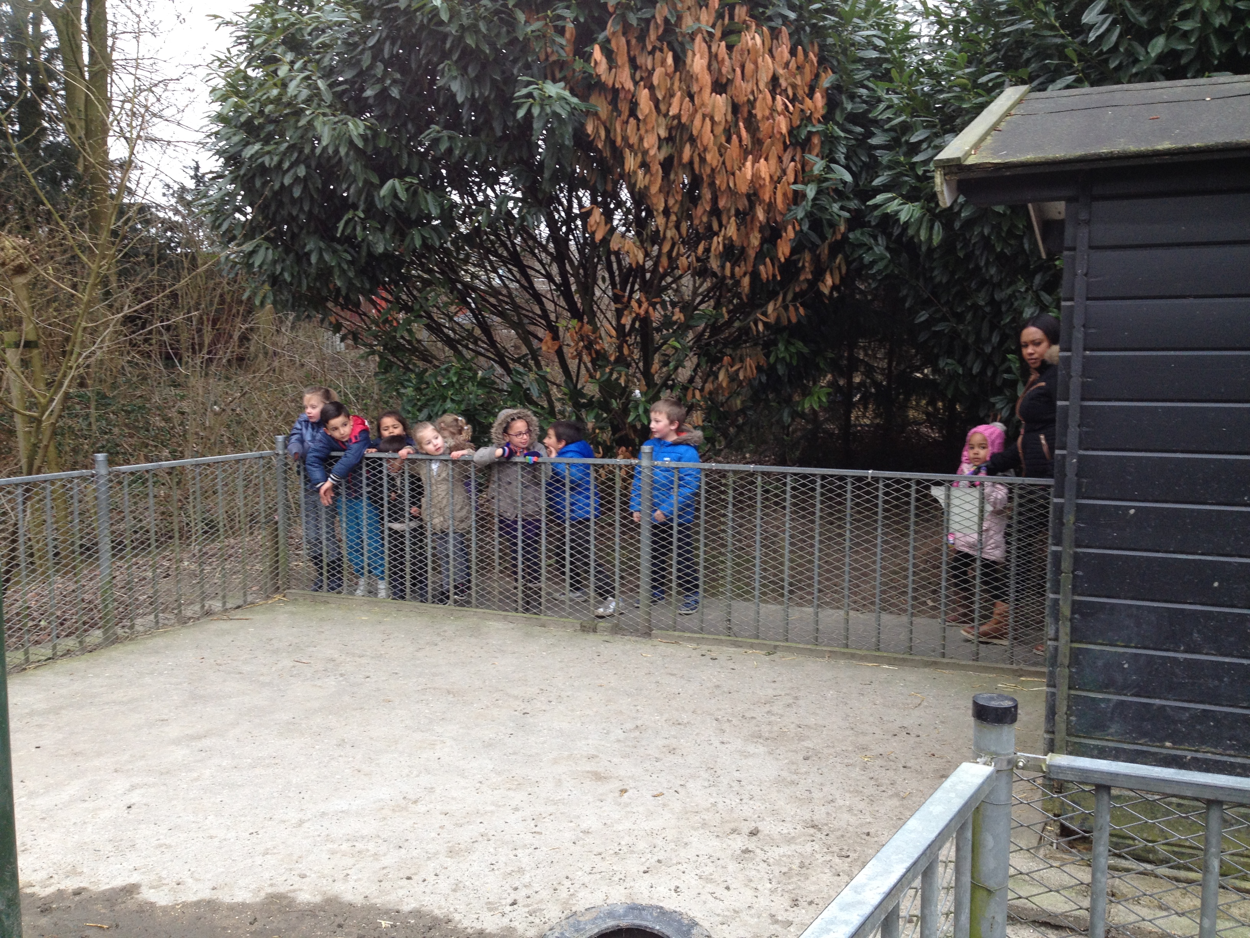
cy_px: 469
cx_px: 625
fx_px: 1264
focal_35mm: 35
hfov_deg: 52.6
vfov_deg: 40.7
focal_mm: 4.28
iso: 64
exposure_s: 1/120
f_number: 2.4
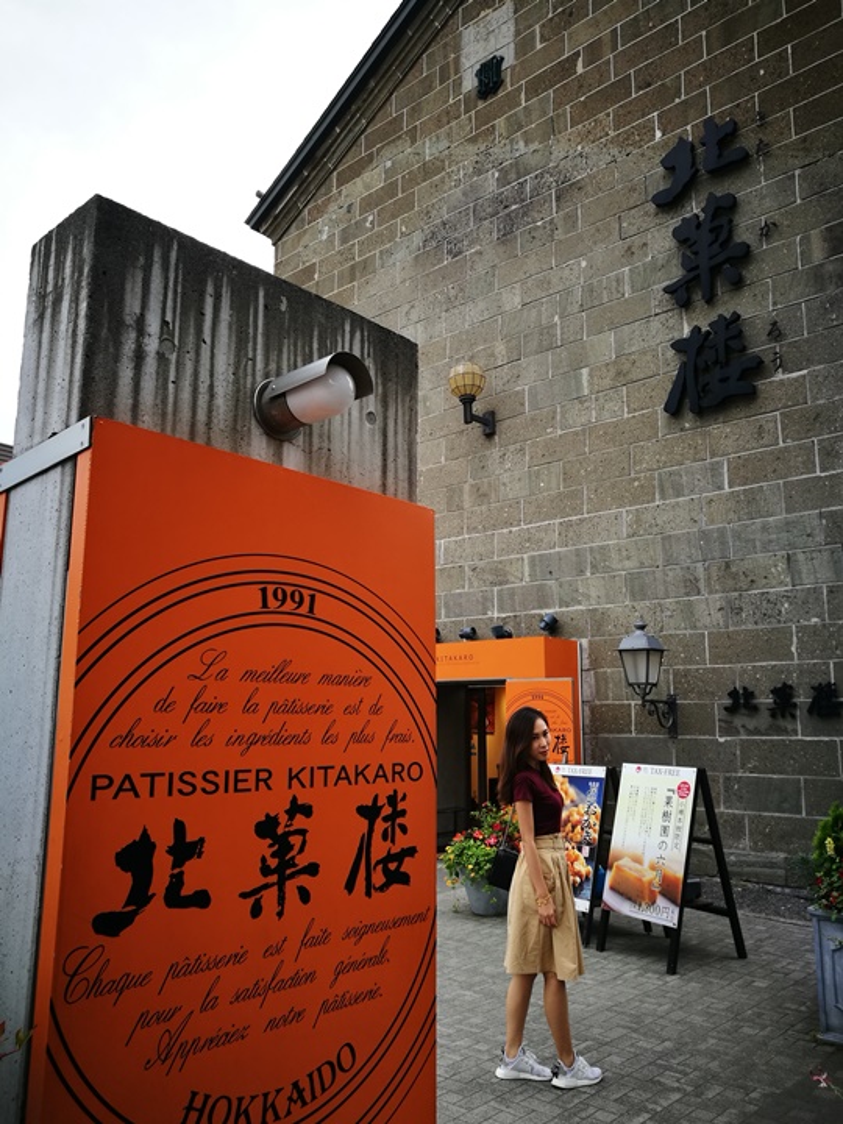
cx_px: 422
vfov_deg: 65.3
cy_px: 562
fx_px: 877
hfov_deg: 51.4
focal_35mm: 27
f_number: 2.2
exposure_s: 1/137
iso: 50
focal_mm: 4.5
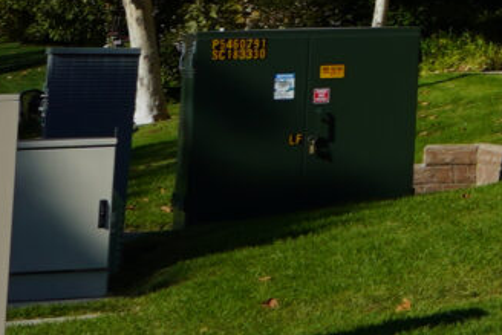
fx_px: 3376
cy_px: -611
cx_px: 1948
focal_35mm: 242
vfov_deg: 5.4
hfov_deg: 6.8
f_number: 10
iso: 100
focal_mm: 31
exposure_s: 1/250
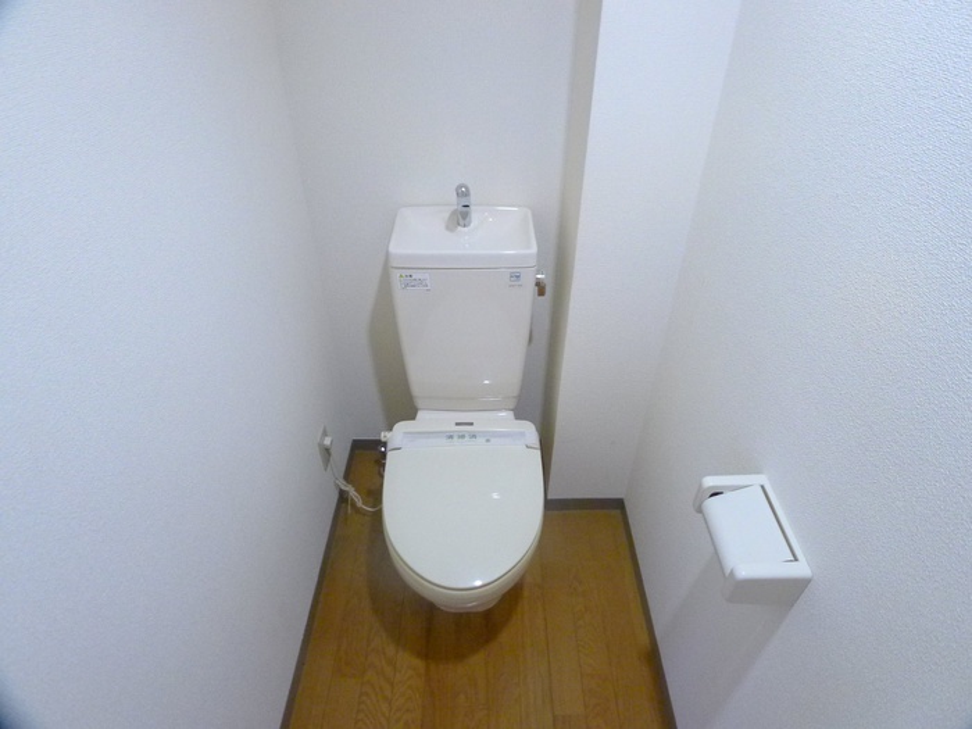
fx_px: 674
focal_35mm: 24
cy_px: 364
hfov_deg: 71.6
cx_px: 486
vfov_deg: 56.8
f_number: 2
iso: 800
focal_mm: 5.1
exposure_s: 1/40
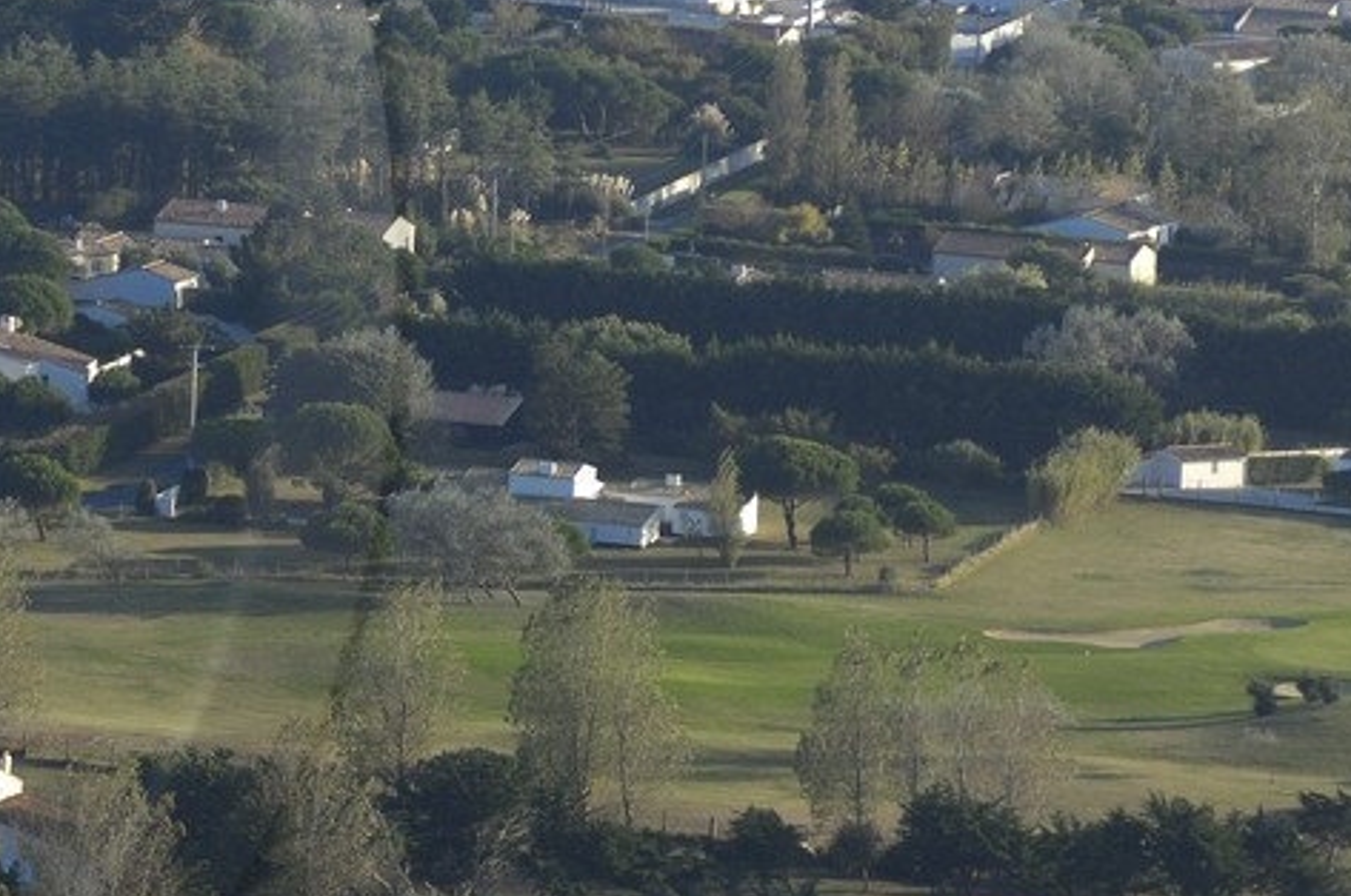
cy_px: 291
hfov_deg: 5.7
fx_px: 13304
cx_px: -780
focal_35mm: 355
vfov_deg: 3.9
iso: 100
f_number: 5
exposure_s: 1/320
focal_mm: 70
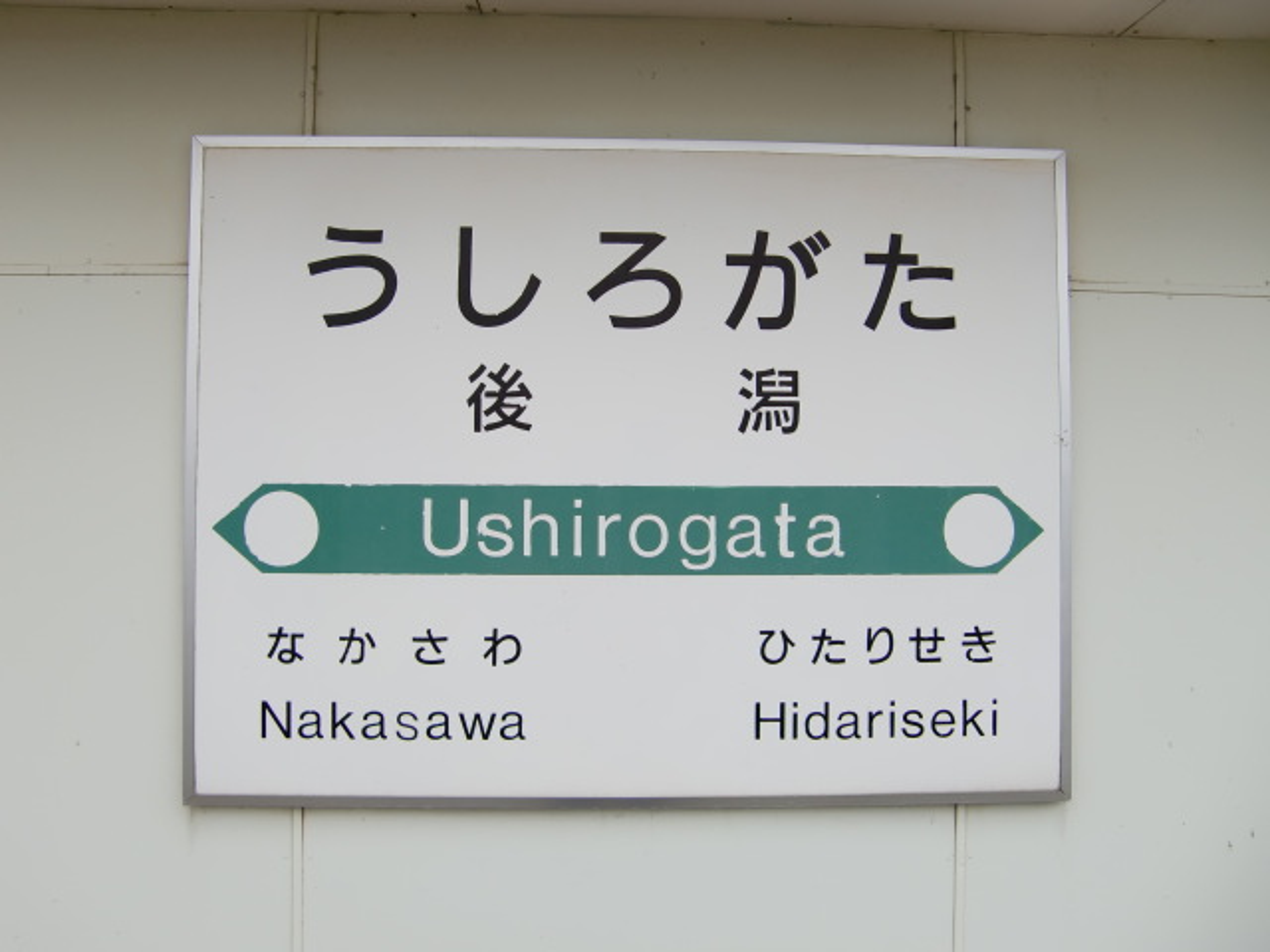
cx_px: 635
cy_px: 476
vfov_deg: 49.7
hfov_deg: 63.4
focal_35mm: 28
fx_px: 1027
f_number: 2.6
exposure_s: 1/800
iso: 64
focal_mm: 4.9
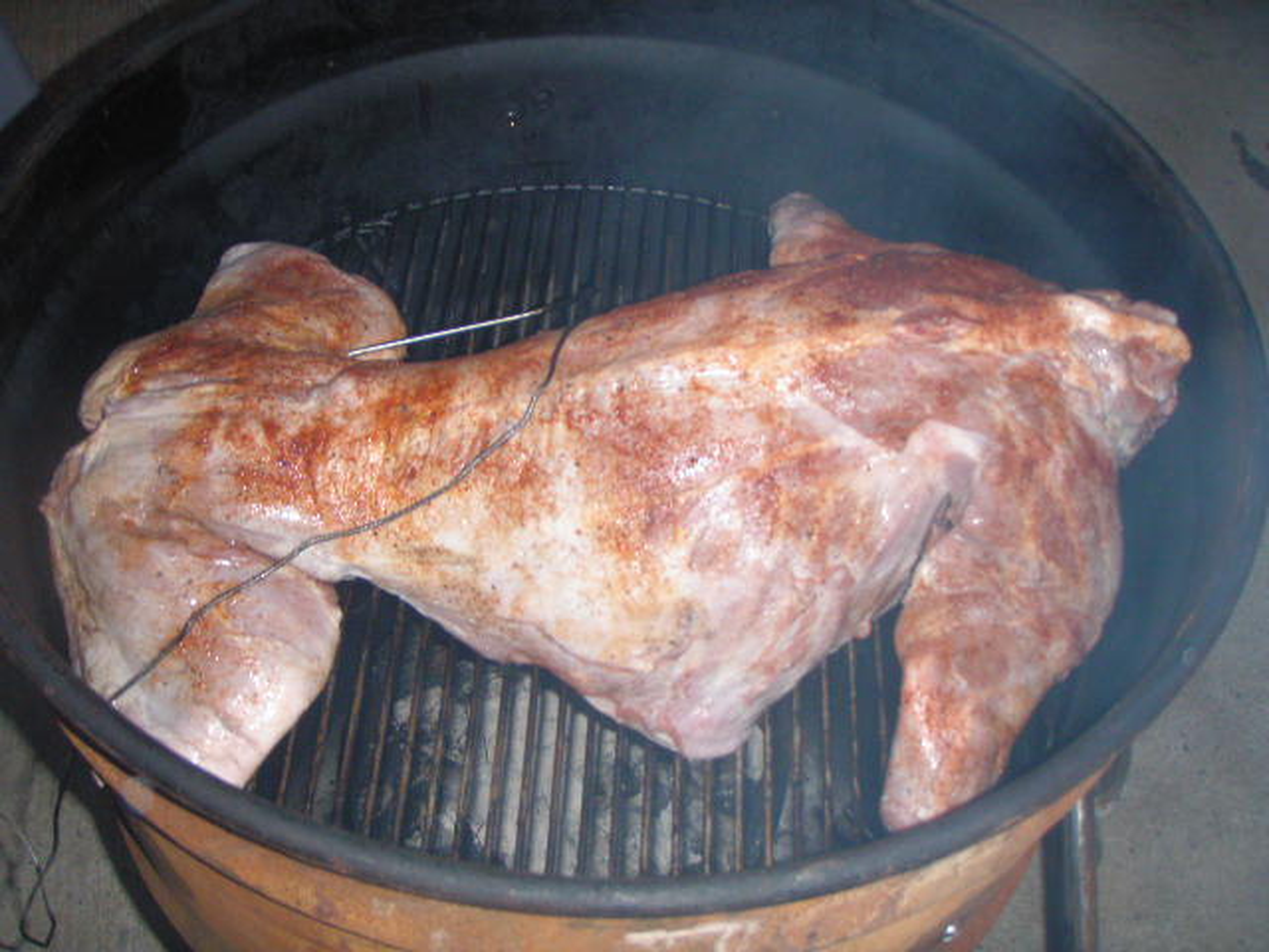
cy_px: 476
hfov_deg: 49.0
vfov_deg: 37.7
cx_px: 634
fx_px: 1393
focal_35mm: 38
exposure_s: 1/30
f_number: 3.5
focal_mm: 6.7
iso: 100
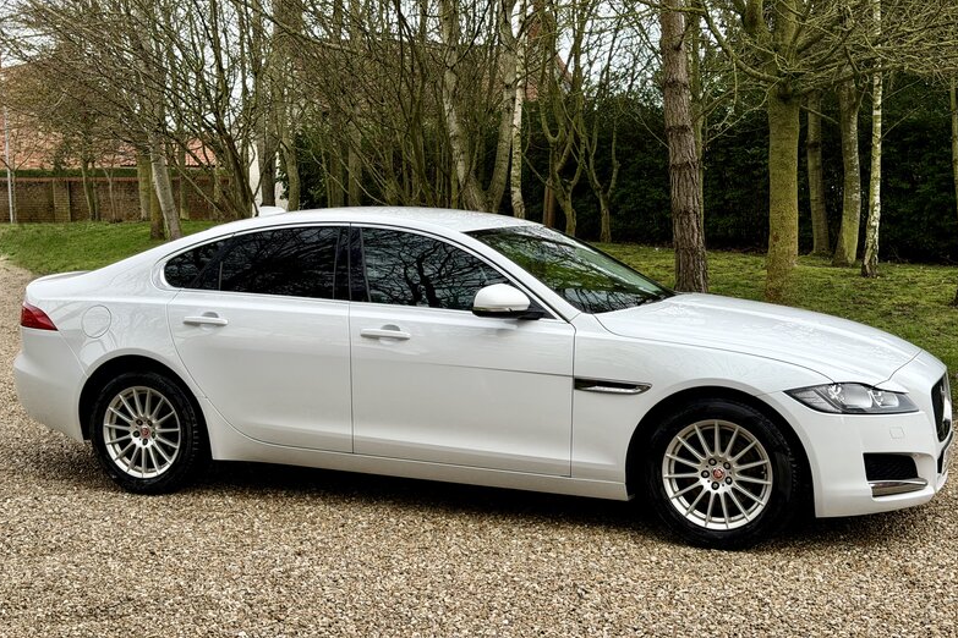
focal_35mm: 51
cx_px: 478
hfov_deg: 38.9
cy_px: 321
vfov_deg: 26.5
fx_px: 1357
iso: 64
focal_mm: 6.76
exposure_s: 1/1242
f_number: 1.78
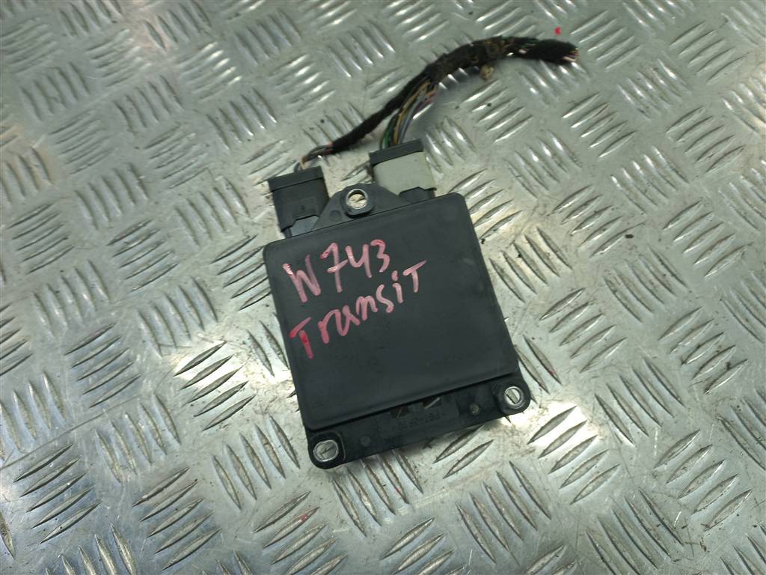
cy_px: 288
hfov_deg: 69.4
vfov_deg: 54.9
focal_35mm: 25
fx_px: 553
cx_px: 383
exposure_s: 1/50
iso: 50
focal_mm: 4.6
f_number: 1.8
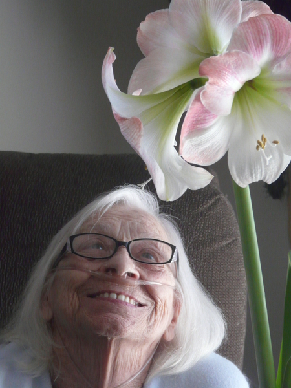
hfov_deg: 14.9
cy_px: 194
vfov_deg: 19.8
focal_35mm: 99
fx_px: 1110
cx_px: 146
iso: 400
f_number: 3.6
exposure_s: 1/80
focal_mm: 16.2
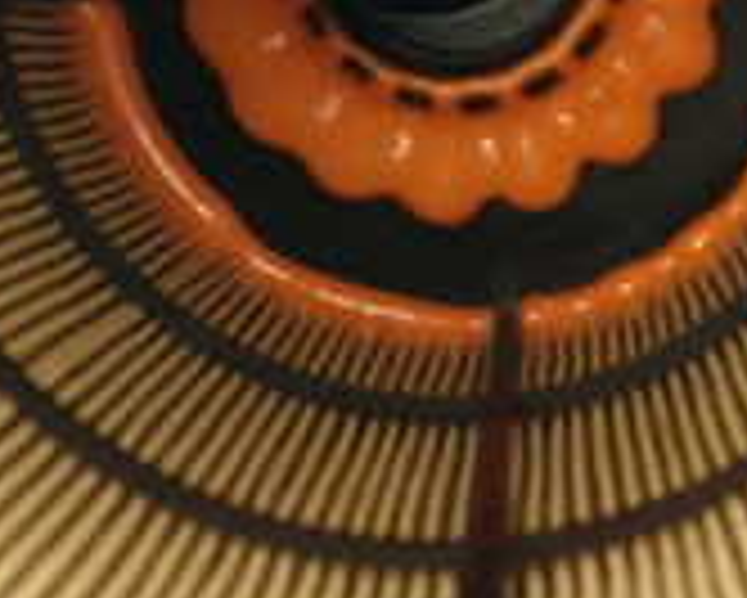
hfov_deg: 18.1
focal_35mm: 106
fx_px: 2345
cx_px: 360
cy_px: -144
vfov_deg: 14.1
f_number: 2.3
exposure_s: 1/20
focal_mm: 5.4
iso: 800
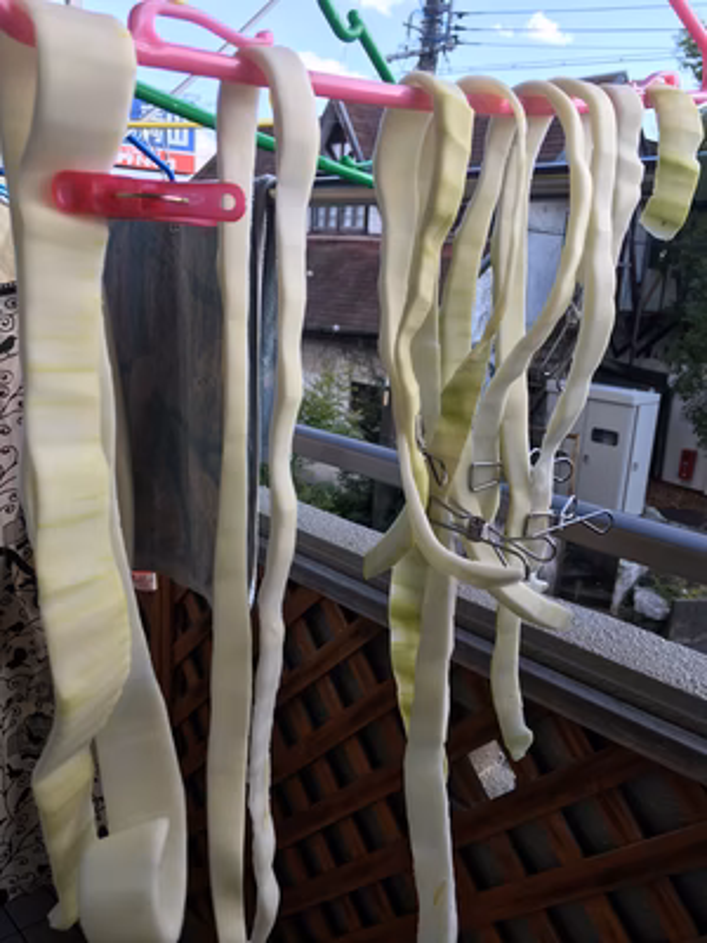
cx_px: 354
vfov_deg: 61.7
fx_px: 790
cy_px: 472
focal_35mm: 29
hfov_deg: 48.2
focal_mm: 4.15
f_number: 2.2
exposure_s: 1/262
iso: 25
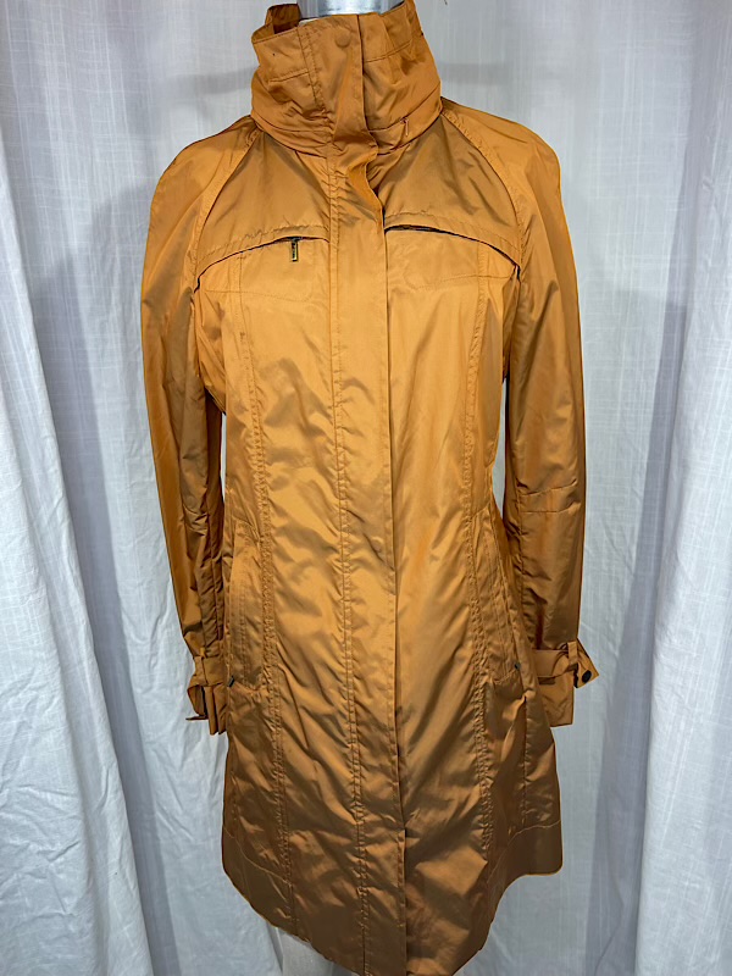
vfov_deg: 69.4
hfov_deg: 54.9
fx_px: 705
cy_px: 488
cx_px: 366
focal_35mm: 25
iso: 32
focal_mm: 5.1
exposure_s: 1/163
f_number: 1.6
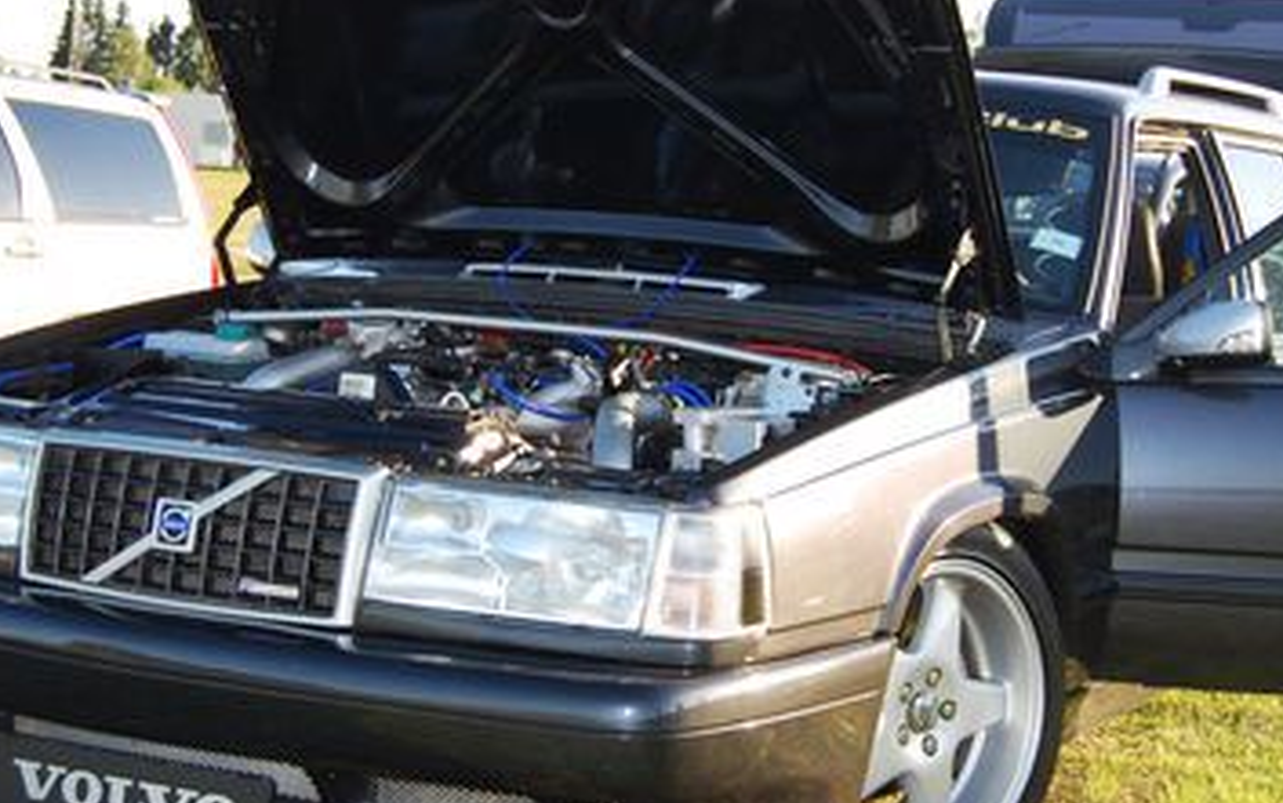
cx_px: 712
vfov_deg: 18.1
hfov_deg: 28.6
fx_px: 2519
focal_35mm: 72
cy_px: 323
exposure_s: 1/500
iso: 400
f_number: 5
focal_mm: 26
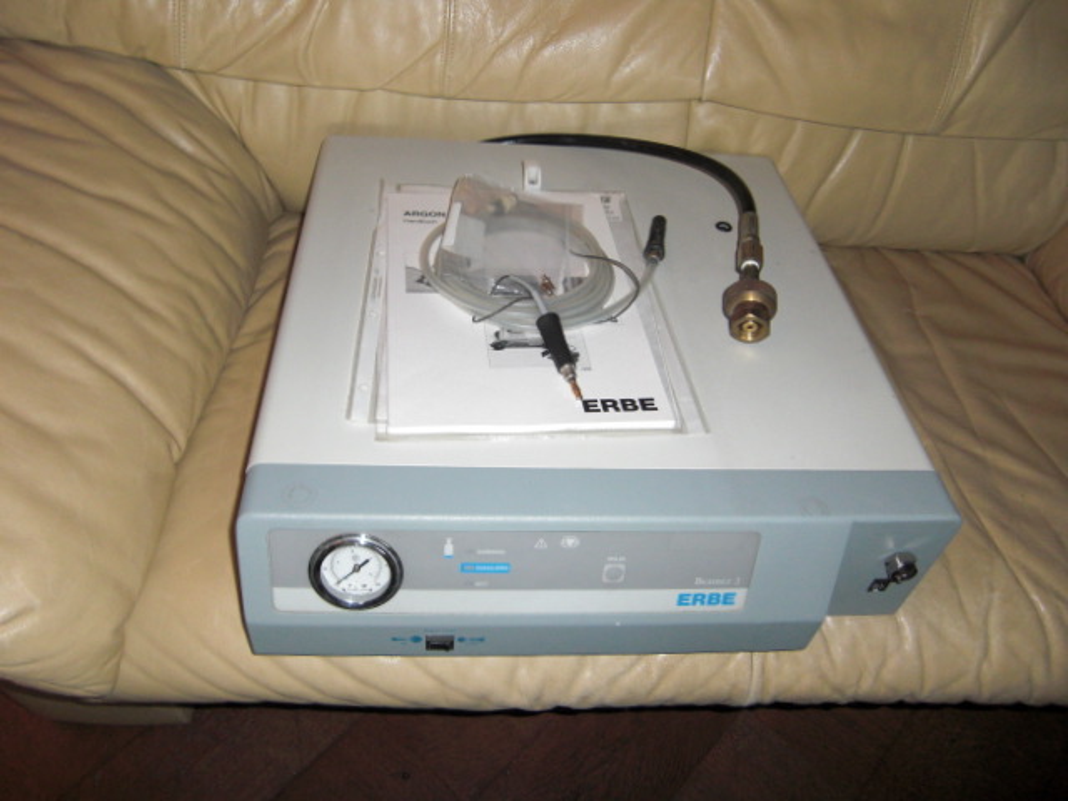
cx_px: 534
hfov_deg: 63.4
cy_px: 400
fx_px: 864
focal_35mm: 28
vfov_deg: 49.7
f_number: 2.6
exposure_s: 1/60
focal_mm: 4.9
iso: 200
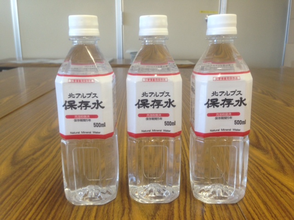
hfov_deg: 55.4
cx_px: 147
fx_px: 280
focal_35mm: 33
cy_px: 110
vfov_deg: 42.9
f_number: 2.4
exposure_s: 1/20
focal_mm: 4.13
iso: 64
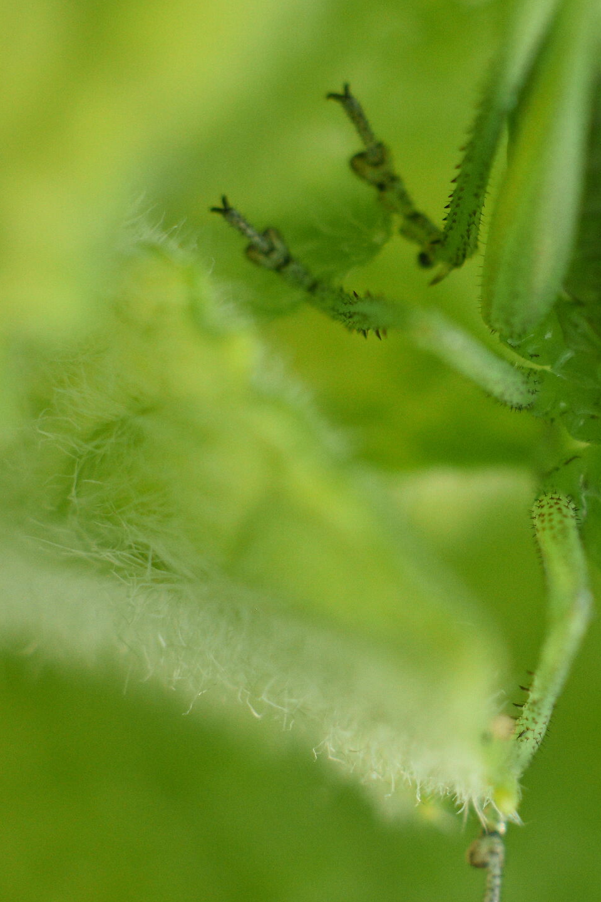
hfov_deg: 10.8
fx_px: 3130
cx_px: 647
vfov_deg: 16.4
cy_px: 454
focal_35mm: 125
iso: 1600
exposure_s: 1/800
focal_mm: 50
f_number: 5.6
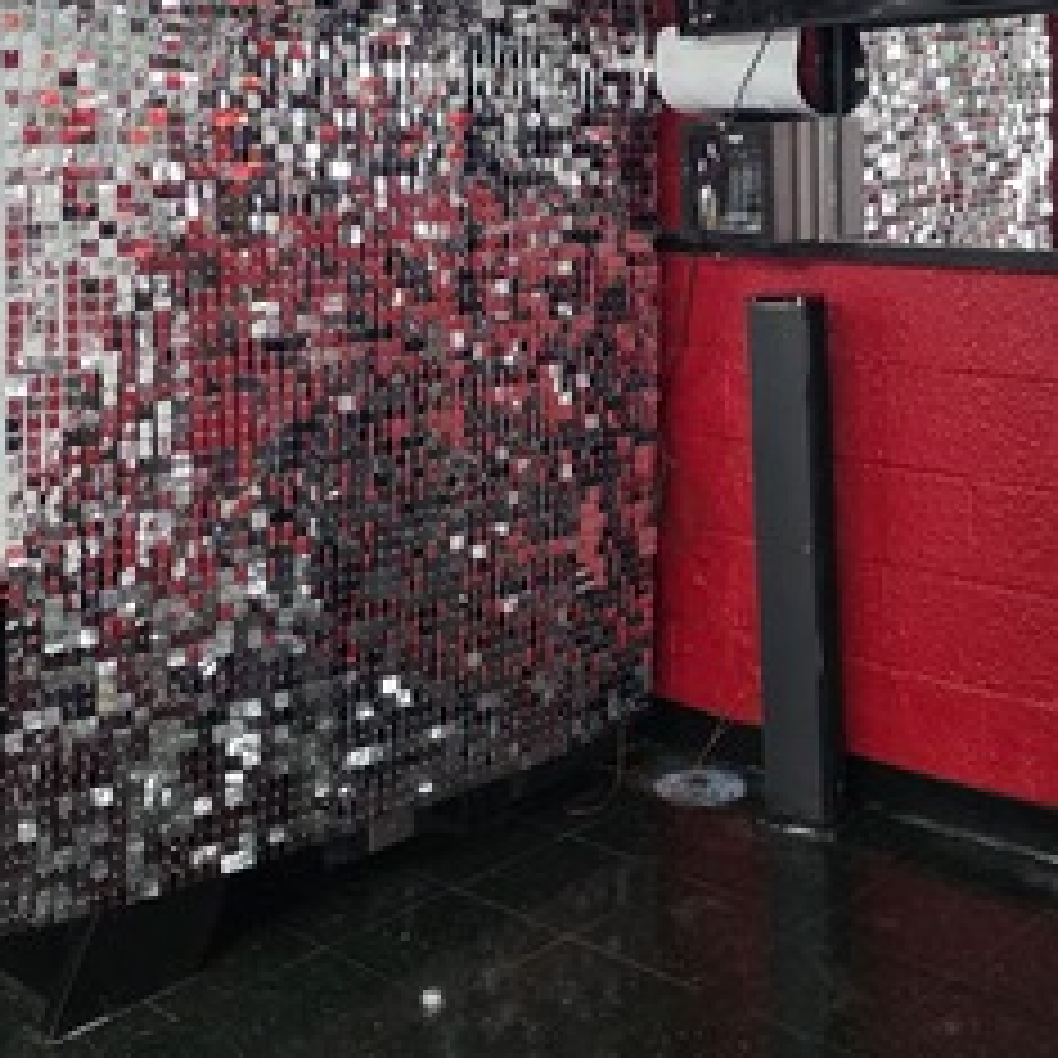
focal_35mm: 52
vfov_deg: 32.0
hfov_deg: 32.7
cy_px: 234
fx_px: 1798
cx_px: 617
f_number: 1.7
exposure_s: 1/120
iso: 1000
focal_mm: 6.3
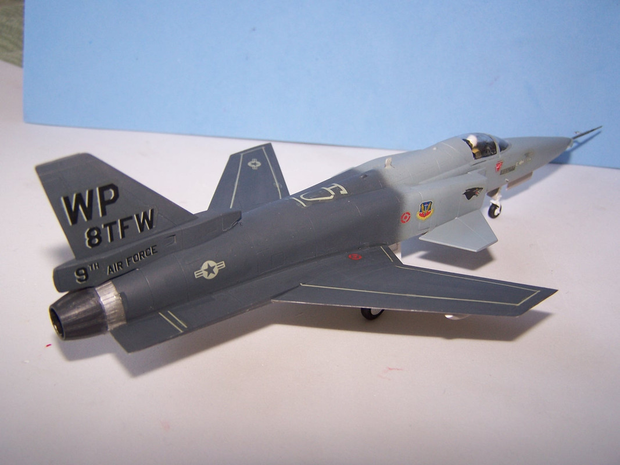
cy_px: 232
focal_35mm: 38
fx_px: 681
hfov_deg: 49.0
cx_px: 310
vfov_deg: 37.7
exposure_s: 1/60
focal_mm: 6.3
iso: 80
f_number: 2.8
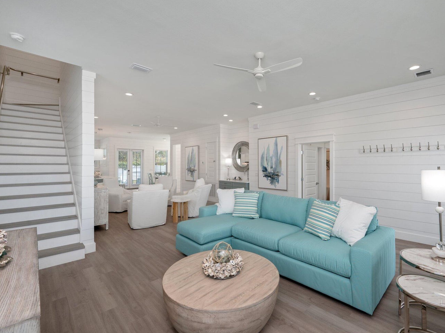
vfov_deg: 78.1
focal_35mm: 16
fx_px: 206
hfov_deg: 94.3
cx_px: 239
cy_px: 171
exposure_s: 1/40
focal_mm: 14
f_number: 9
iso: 250
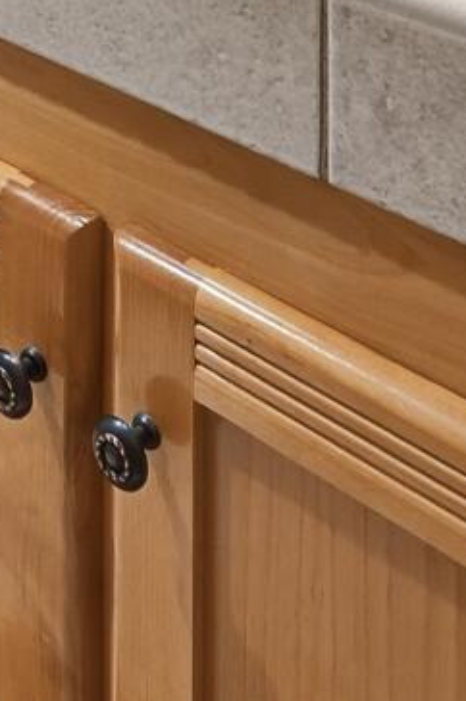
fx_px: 1498
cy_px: -649
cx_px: -101
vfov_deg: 18.6
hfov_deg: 16.9
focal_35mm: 77
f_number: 9
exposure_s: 1/8
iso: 250
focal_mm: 14
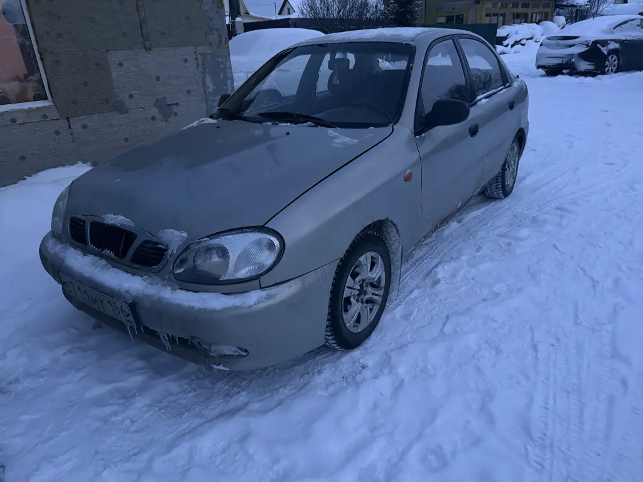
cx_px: 322
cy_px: 241
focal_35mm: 24
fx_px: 446
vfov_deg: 56.8
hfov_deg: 71.6
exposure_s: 1/25
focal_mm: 6.76
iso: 800
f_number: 1.78
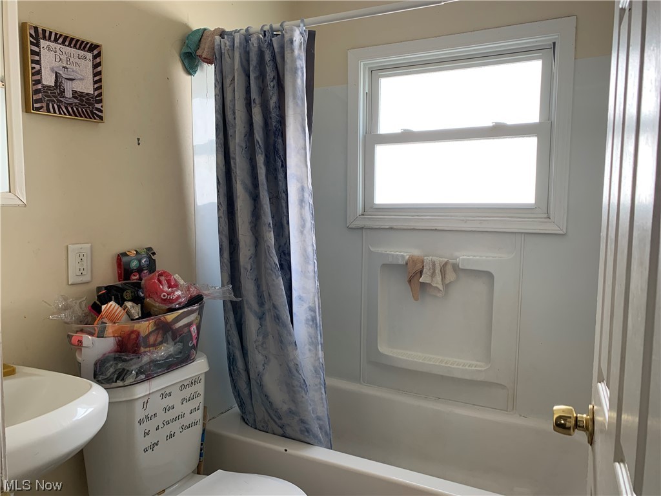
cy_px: 248
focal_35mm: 26
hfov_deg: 67.3
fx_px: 496
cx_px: 330
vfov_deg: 53.1
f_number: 1.8
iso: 64
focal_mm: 4.25
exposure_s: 1/121
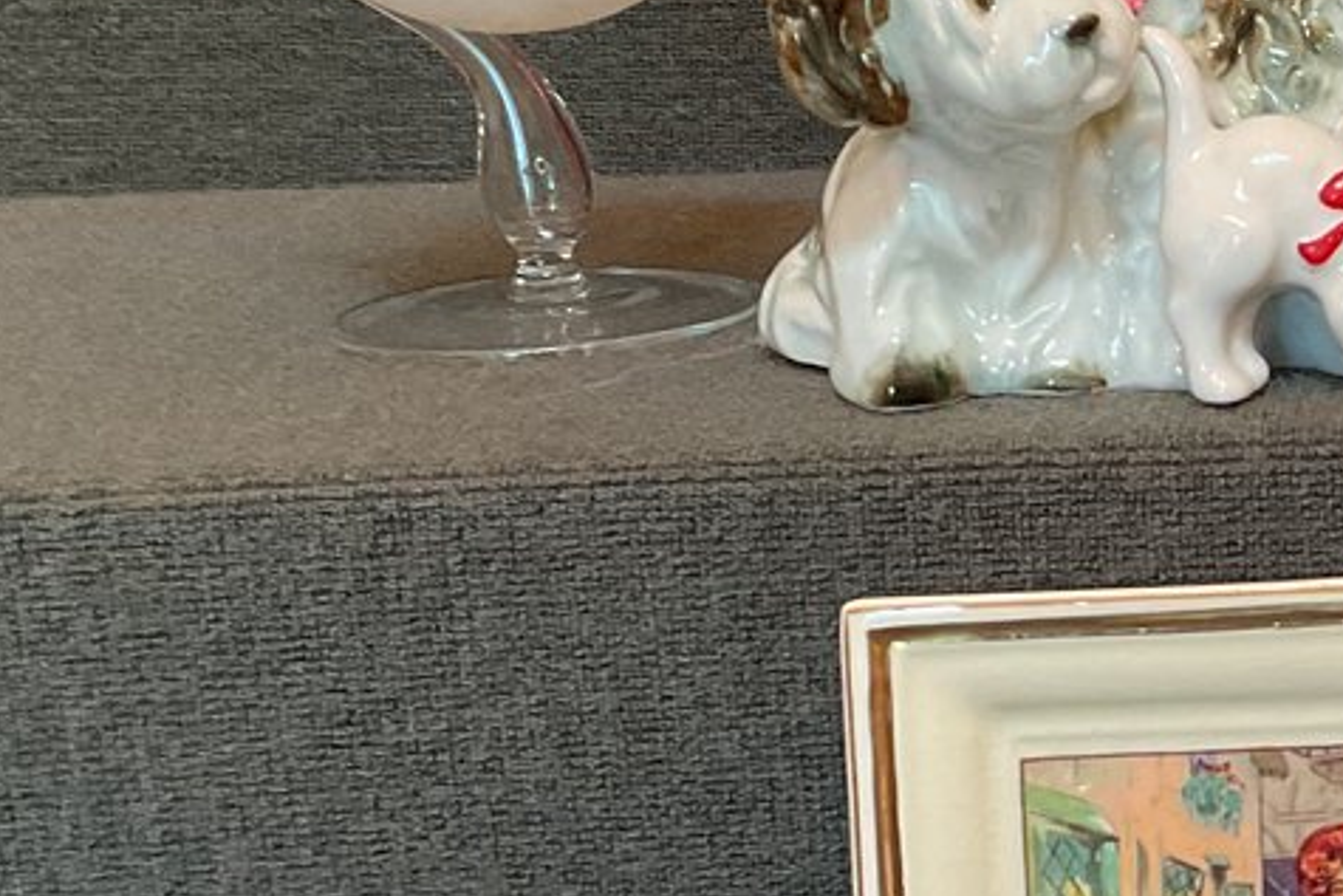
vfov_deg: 14.3
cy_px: 527
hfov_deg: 20.1
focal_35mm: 96
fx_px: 3582
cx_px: 1534
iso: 250
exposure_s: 1/60
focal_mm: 3
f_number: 1.8
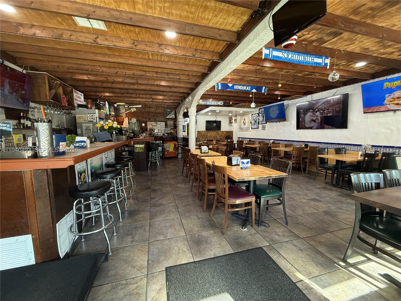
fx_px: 162
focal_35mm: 14
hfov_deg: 102.1
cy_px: 150
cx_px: 200
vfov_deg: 85.7
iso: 320
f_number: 2.2
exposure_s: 1/120
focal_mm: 2.22
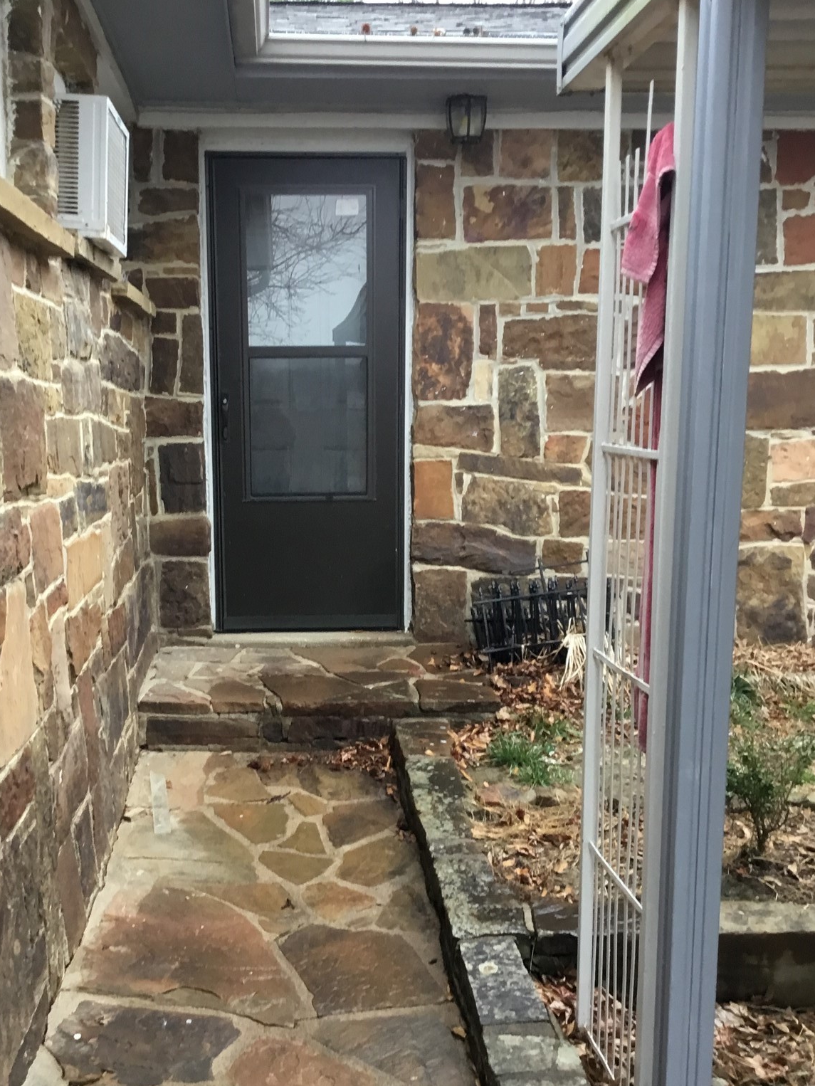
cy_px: 633
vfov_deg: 47.7
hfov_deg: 36.7
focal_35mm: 39
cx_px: 321
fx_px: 1224
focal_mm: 3.3
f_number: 2.4
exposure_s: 1/30
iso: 64
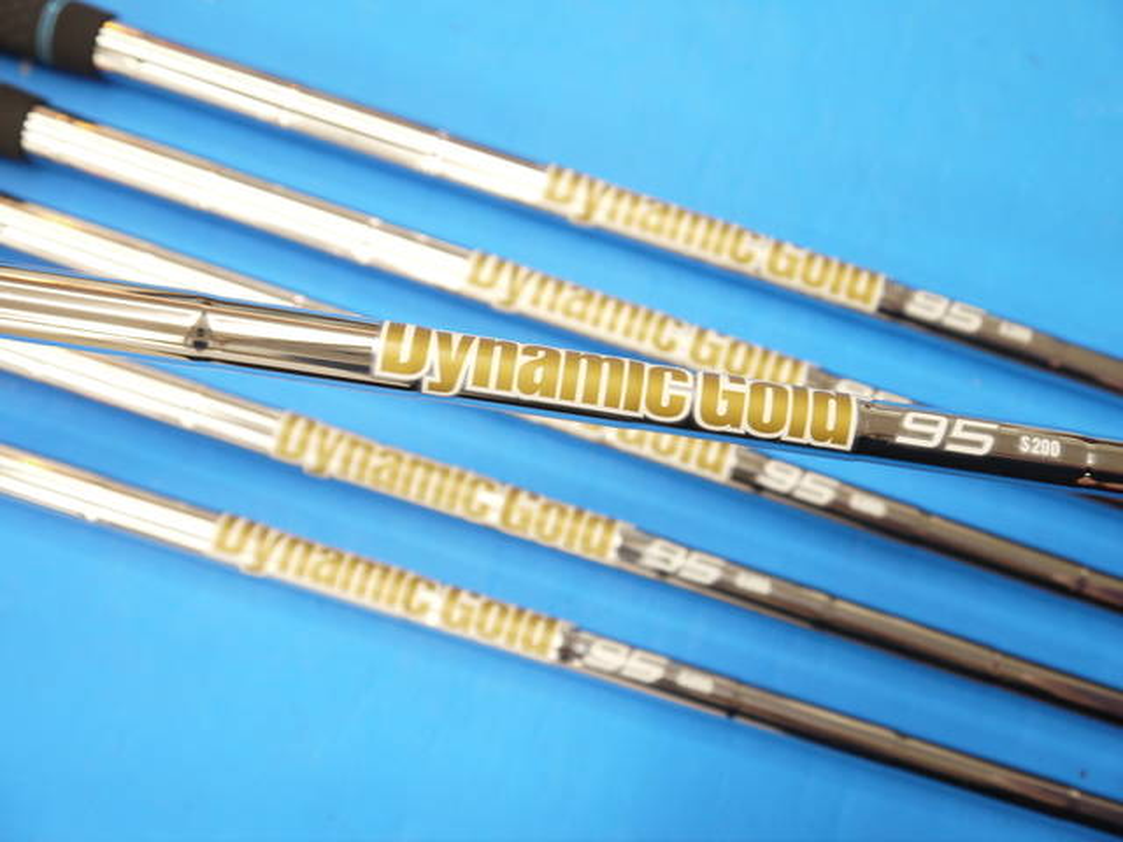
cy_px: 421
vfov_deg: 29.1
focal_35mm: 50
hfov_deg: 38.2
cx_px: 562
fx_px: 1622
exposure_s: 1/125
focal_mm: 25
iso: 640
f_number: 4.6
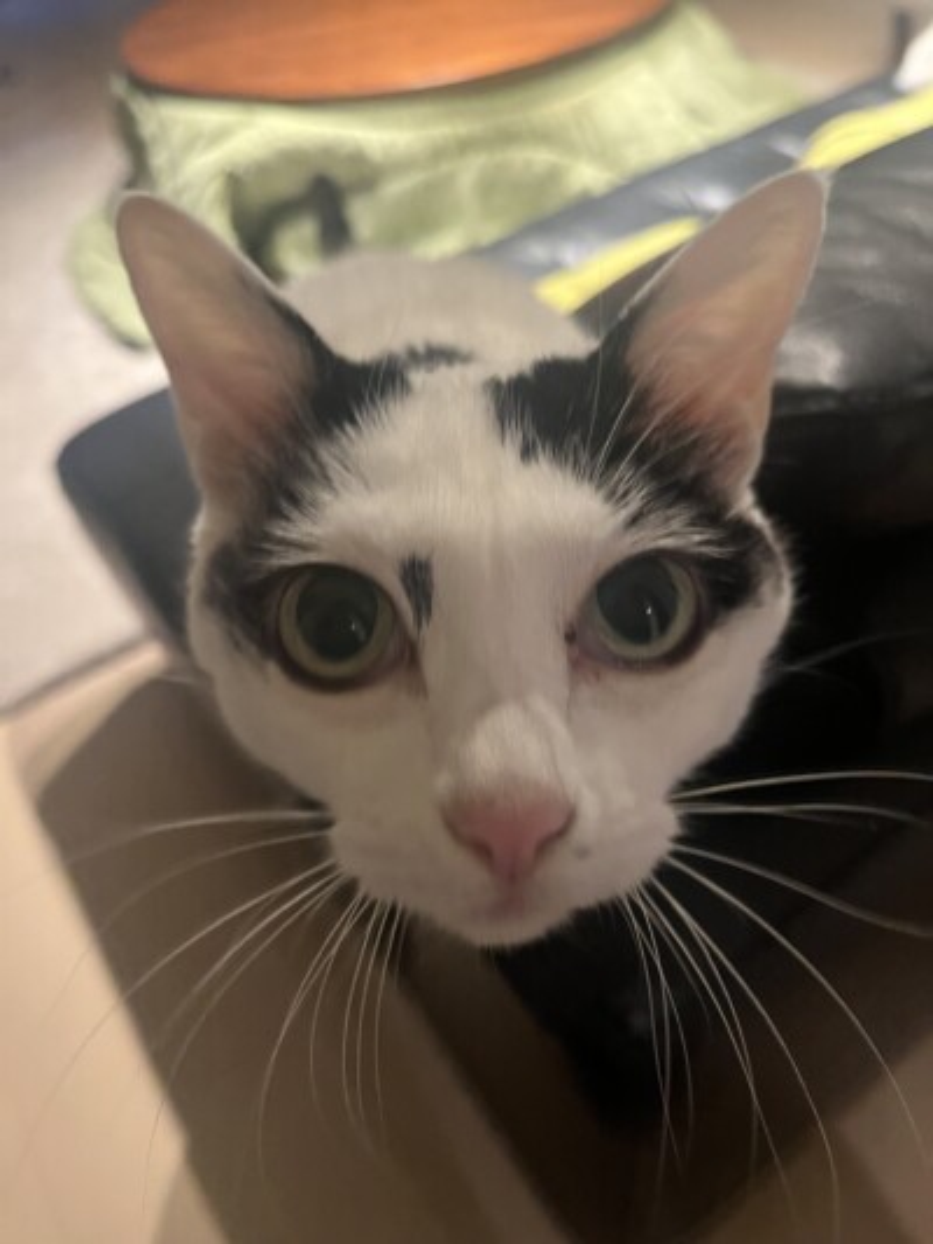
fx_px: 934
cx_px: 466
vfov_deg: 67.3
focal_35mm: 26
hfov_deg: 53.1
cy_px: 622
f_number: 1.6
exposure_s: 1/33
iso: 500
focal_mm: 5.1
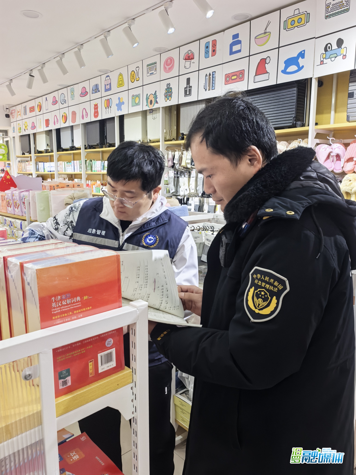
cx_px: 178
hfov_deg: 51.4
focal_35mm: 27
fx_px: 370
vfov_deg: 65.3
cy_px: 238
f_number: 4
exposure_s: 1/680
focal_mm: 6.98
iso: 3200
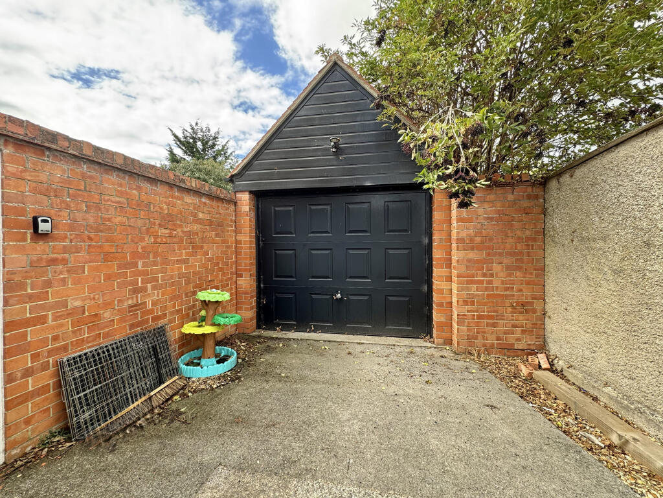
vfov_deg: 85.7
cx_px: 332
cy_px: 249
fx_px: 268
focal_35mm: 14
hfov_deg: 102.1
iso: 40
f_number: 2.2
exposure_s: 1/190
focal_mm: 2.22
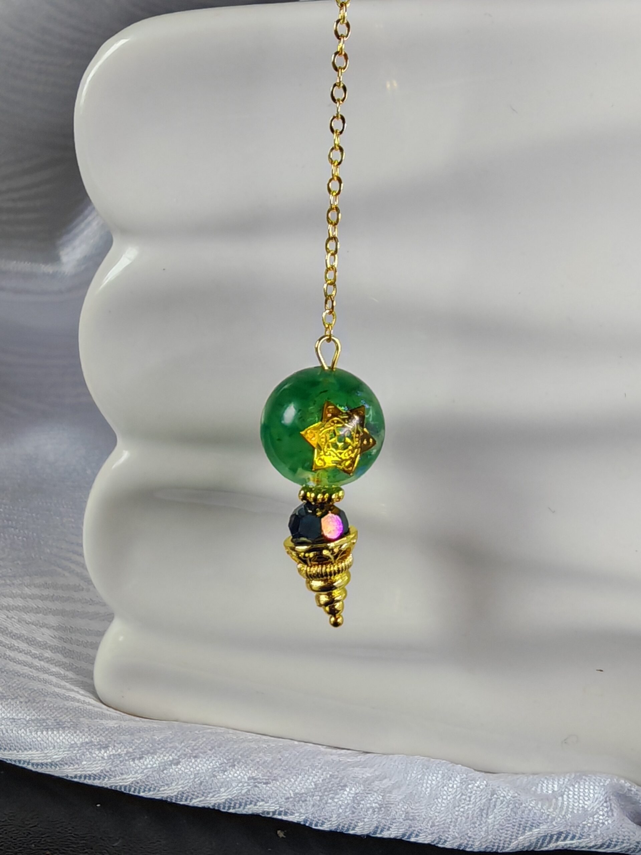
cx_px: 320
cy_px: 428
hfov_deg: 40.7
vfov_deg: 52.6
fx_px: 864
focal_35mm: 35
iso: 80
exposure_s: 1/50
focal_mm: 1.82
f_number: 2
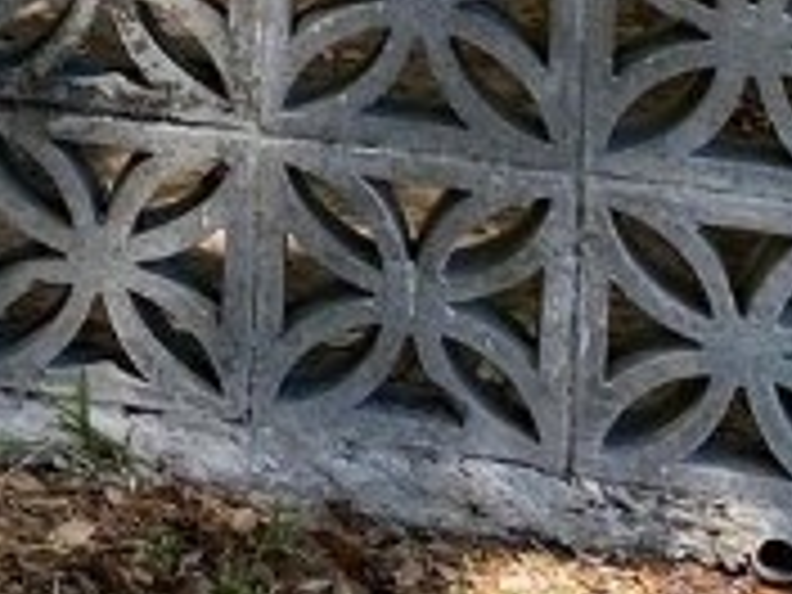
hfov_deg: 11.5
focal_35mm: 151
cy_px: -842
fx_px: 3455
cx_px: -900
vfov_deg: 8.9
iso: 32
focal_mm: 4.25
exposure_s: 1/344
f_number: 1.8
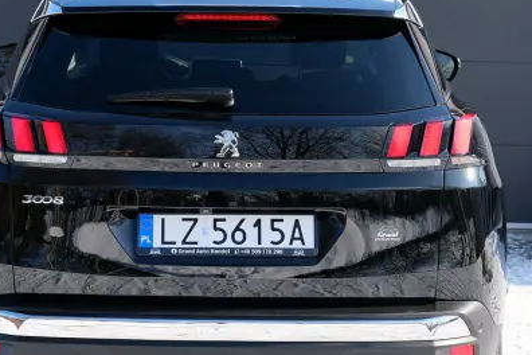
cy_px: 204
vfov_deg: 11.6
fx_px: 1744
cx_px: 199
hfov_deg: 17.3
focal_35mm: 118
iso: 320
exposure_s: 1/400
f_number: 5.6
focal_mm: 48.4
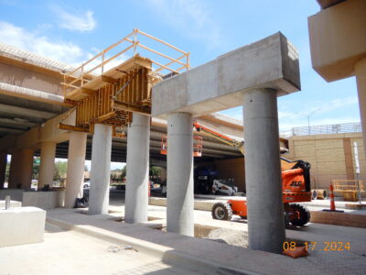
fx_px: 254
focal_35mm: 24
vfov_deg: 56.8
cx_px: 183
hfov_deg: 71.6
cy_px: 138
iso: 80
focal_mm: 4.3
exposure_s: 1/800
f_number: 3.4
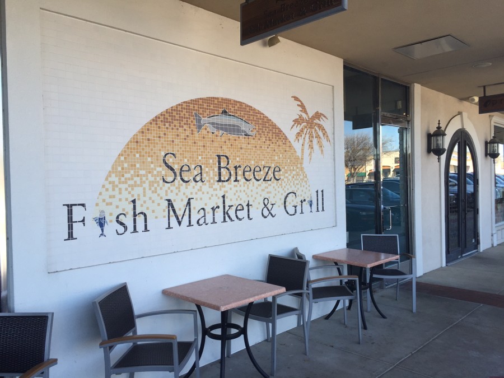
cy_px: 189
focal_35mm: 29
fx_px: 422
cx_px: 252
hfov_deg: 61.7
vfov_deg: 48.2
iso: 32
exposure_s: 1/293
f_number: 2.2
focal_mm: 4.15
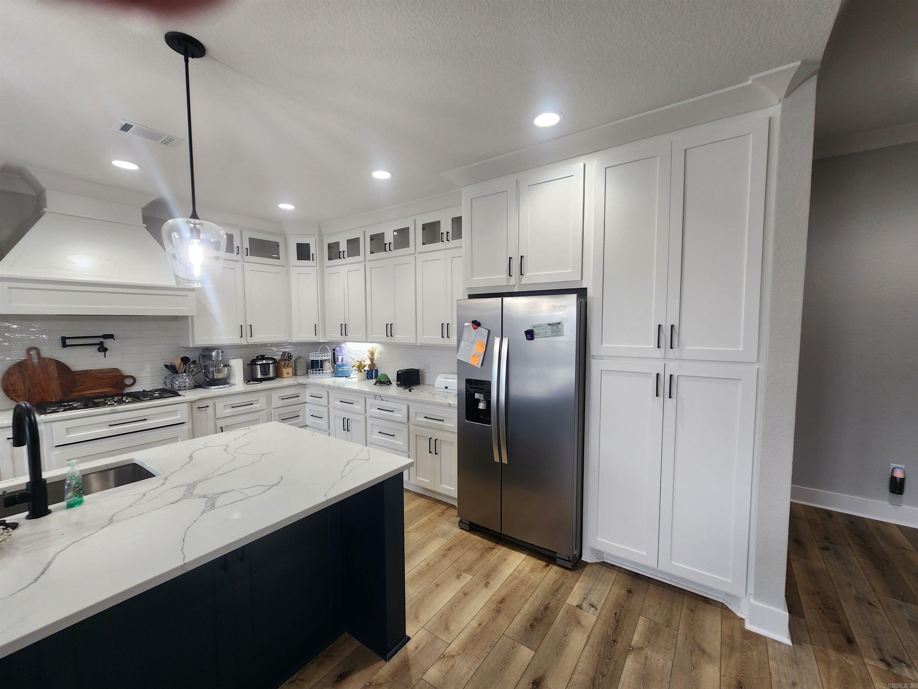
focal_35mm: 13
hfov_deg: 106.2
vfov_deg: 89.9
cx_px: 459
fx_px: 345
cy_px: 344
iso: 80
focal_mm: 2.2
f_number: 2.2
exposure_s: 1/60
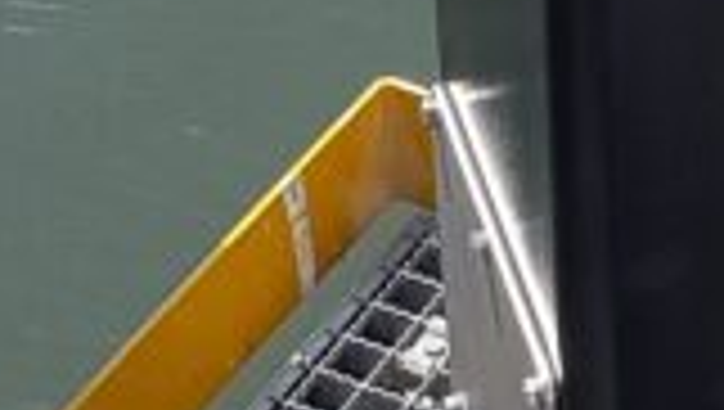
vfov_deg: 6.7
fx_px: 3460
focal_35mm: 180
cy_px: 0
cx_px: 773
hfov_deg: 11.8
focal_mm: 4.2
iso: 40
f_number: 1.7
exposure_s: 1/1620
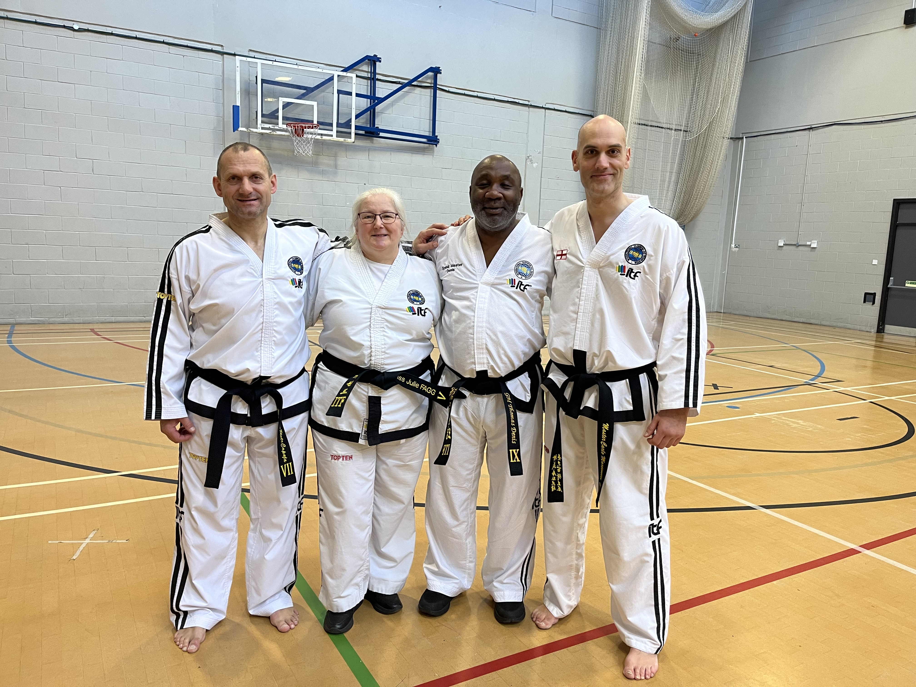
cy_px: 344
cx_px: 458
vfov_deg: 53.1
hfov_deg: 67.3
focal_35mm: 26
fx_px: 688
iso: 100
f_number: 1.6
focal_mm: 5.1
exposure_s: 1/50
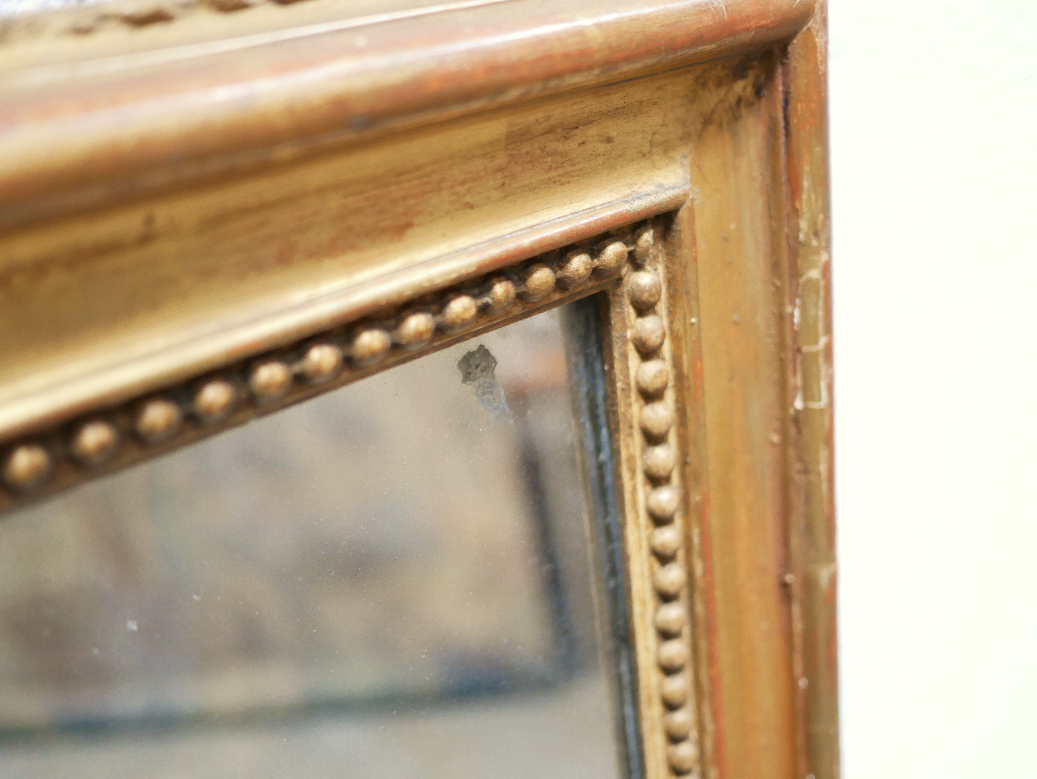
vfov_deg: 36.0
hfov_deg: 46.8
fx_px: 1199
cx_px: 518
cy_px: 390
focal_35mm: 40
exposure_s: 1/60
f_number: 1.7
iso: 1000
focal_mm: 20
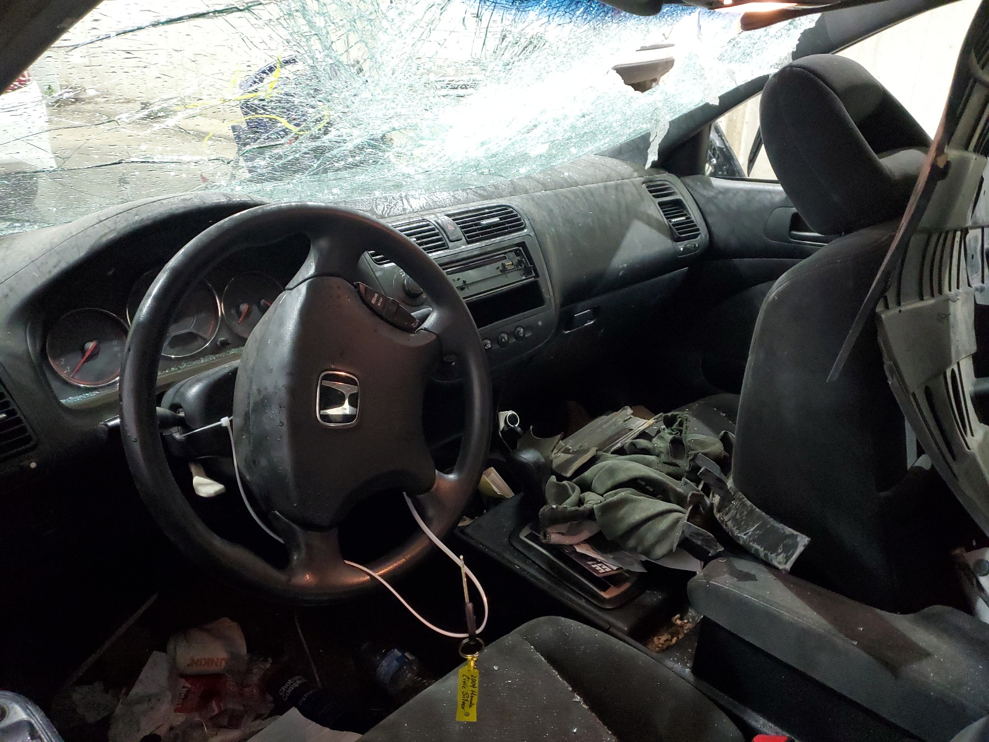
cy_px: 371
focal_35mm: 26
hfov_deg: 67.3
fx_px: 743
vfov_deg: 53.1
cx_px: 494
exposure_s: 1/40
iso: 361
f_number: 1.5
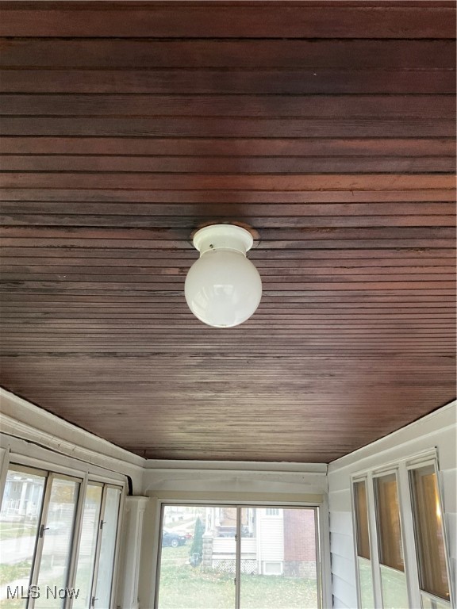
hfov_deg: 48.2
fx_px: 510
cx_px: 228
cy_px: 304
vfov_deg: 61.7
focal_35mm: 29
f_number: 1.8
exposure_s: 1/30
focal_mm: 3
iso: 320
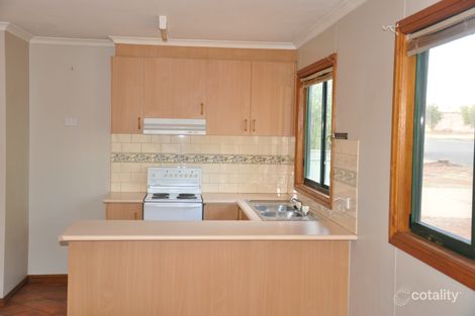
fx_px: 554
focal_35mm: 42
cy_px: 158
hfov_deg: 46.4
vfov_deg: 31.9
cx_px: 238
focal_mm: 28
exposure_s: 1/60
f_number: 4
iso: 800
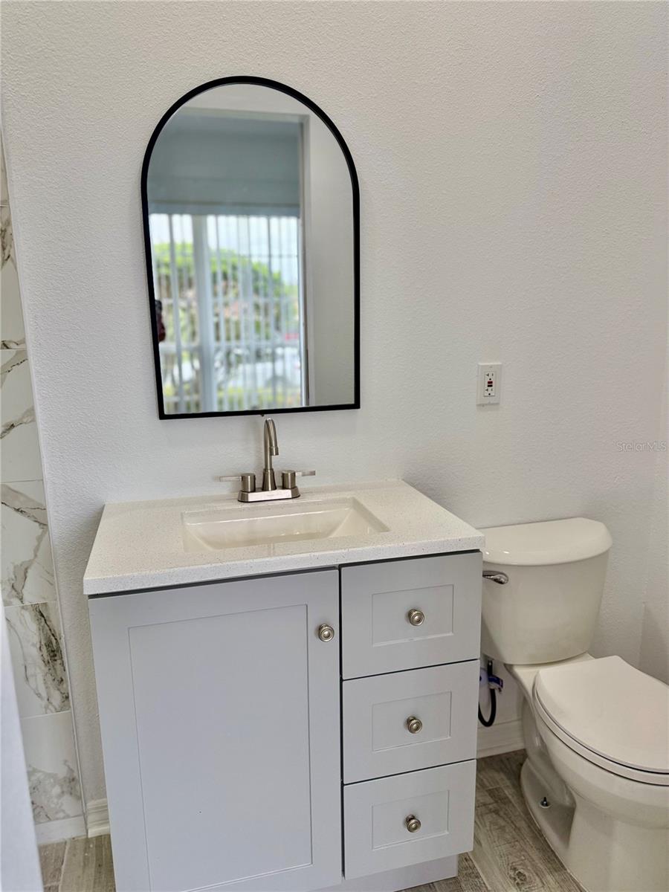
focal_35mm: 24
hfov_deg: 56.8
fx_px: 618
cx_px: 334
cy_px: 446
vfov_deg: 71.6
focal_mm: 6.76
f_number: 1.78
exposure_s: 1/286
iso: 100
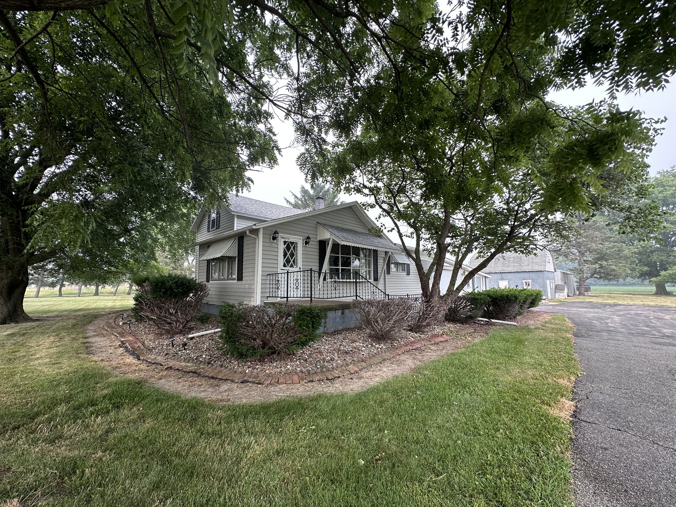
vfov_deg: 85.7
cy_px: 254
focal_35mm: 14
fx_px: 273
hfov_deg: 102.1
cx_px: 338
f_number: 2.2
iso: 40
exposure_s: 1/299
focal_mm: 2.22
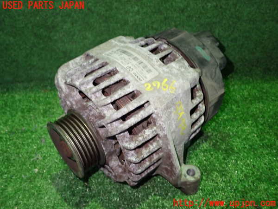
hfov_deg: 56.8
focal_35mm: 32
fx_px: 257
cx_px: 139
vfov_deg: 44.2
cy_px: 104
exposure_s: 1/30
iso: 500
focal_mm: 5.79
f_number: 2.4
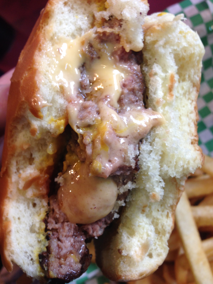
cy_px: 142
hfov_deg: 42.9
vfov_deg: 55.4
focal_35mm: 33
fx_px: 271
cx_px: 106
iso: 64
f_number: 2.4
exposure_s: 1/20
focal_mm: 4.12
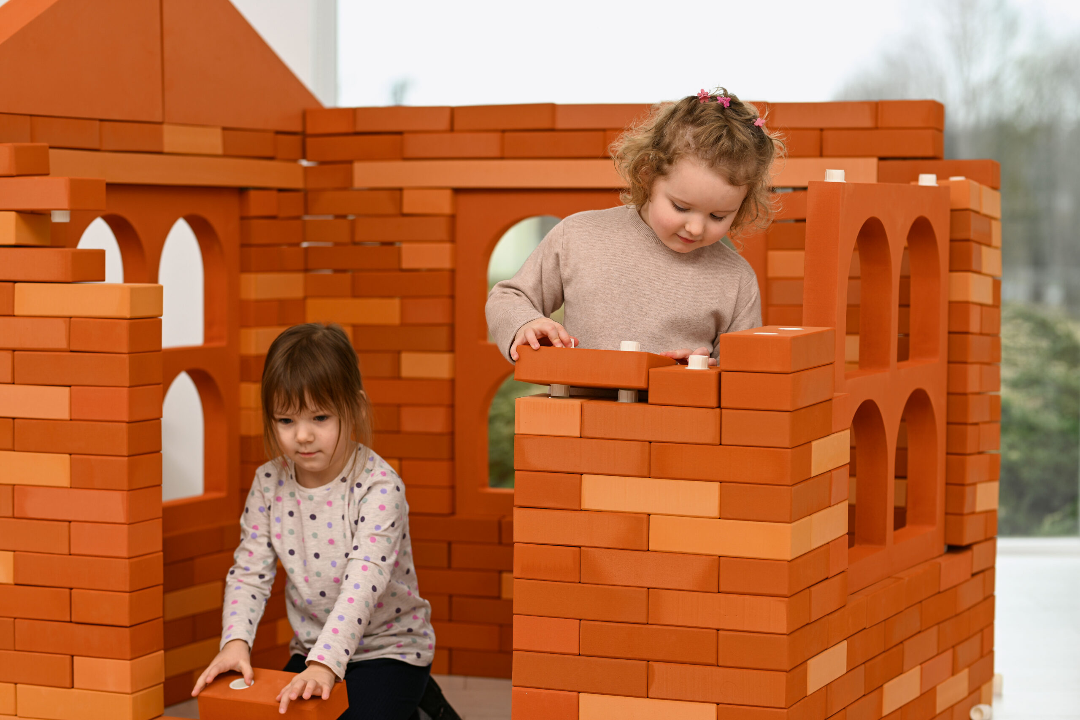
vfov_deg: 16.1
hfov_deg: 23.9
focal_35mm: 85
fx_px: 2550
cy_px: 360
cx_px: 540
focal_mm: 85
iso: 64
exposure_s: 1/60
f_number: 2.8
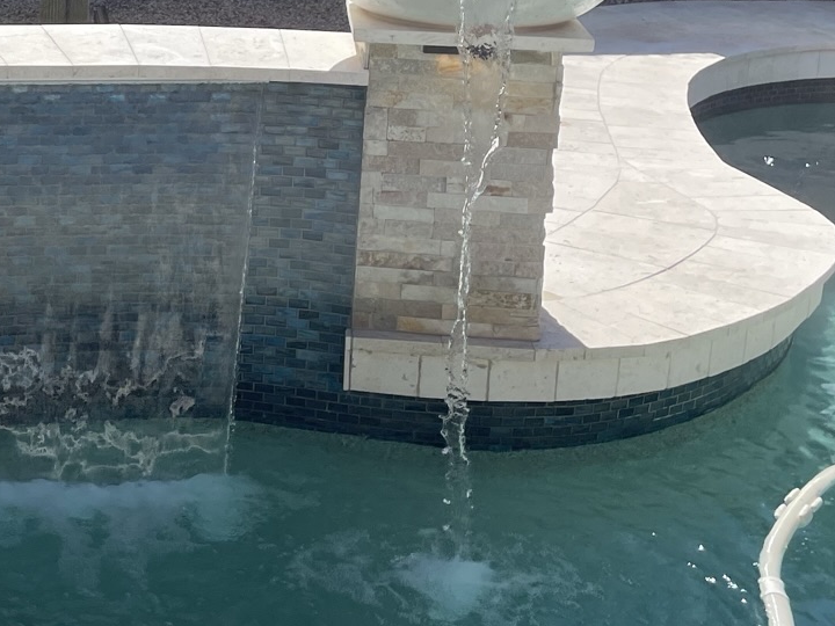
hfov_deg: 24.9
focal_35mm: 74
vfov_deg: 19.7
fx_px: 1785
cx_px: -29
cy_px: 108
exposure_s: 1/3040
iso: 32
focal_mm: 4.2
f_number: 1.6
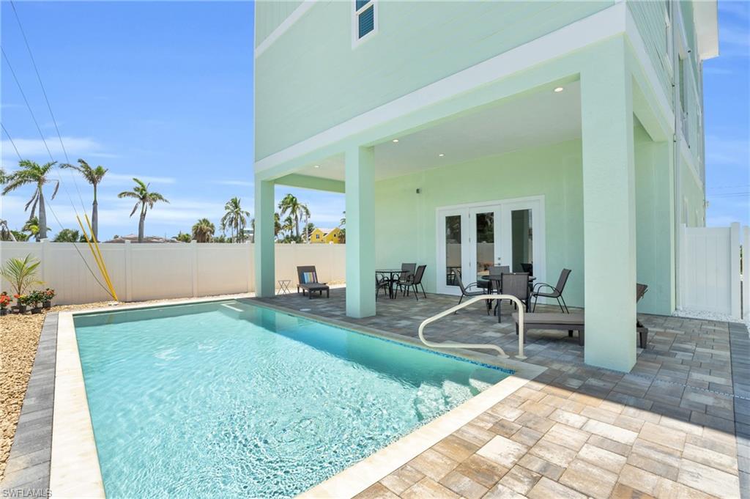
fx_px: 333
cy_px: 250
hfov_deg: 96.8
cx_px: 375
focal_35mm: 16
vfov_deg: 73.7
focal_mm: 16
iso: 200
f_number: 9
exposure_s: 1/640
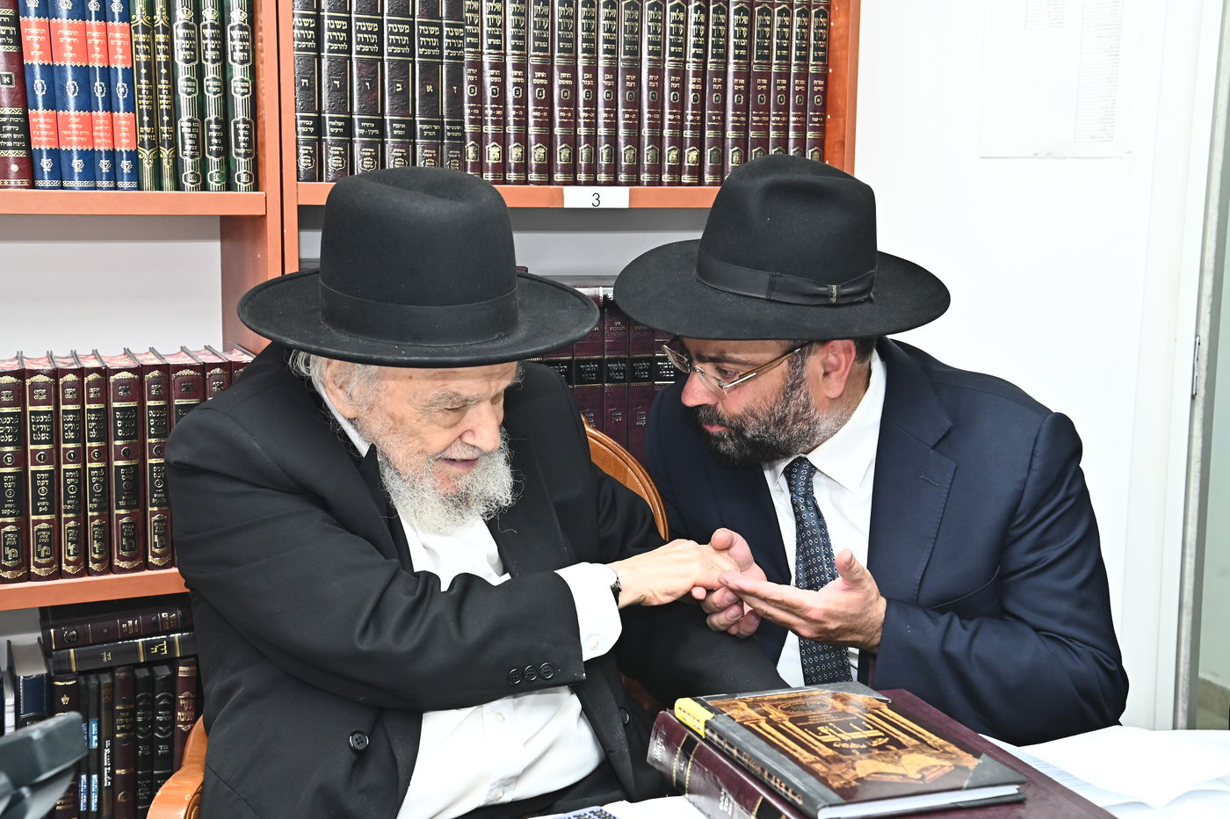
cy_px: 410
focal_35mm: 50
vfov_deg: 27.0
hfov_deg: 39.6
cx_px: 615
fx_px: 1707
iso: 2500
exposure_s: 1/200
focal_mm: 50
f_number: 8
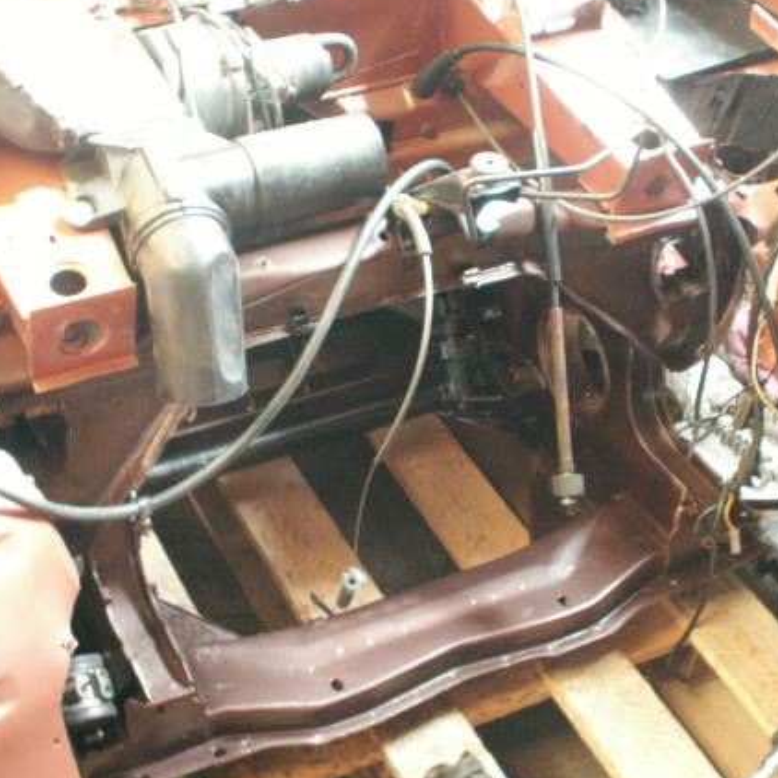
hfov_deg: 29.1
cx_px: 374
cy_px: 383
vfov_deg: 29.1
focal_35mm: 59
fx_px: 1500
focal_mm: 7.26
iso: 160
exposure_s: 1/3
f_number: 2.8
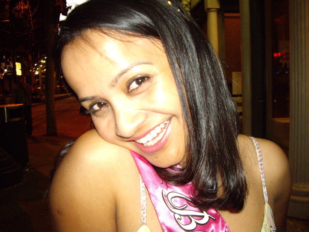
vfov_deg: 37.7
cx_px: 154
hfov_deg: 49.0
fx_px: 339
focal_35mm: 38
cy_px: 116
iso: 400
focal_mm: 6.2
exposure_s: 1/40
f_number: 2.7
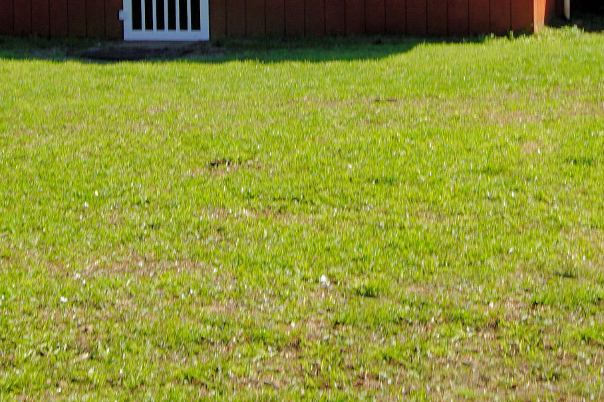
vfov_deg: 11.2
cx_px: 311
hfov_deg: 17.2
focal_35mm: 119
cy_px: -119
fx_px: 1996
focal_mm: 24
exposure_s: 1/80
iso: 100
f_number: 6.3
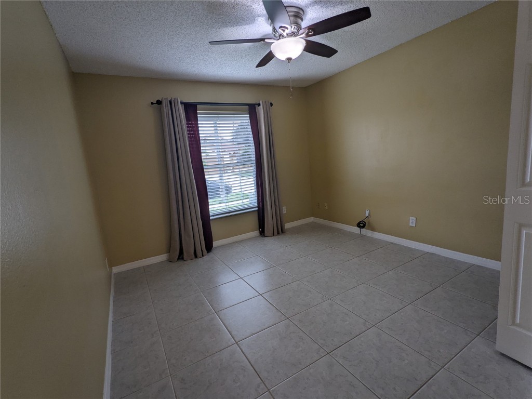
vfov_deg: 78.1
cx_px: 266
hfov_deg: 94.5
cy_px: 200
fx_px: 246
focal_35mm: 16
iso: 58
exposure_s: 1/100
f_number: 2.2
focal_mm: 2.22
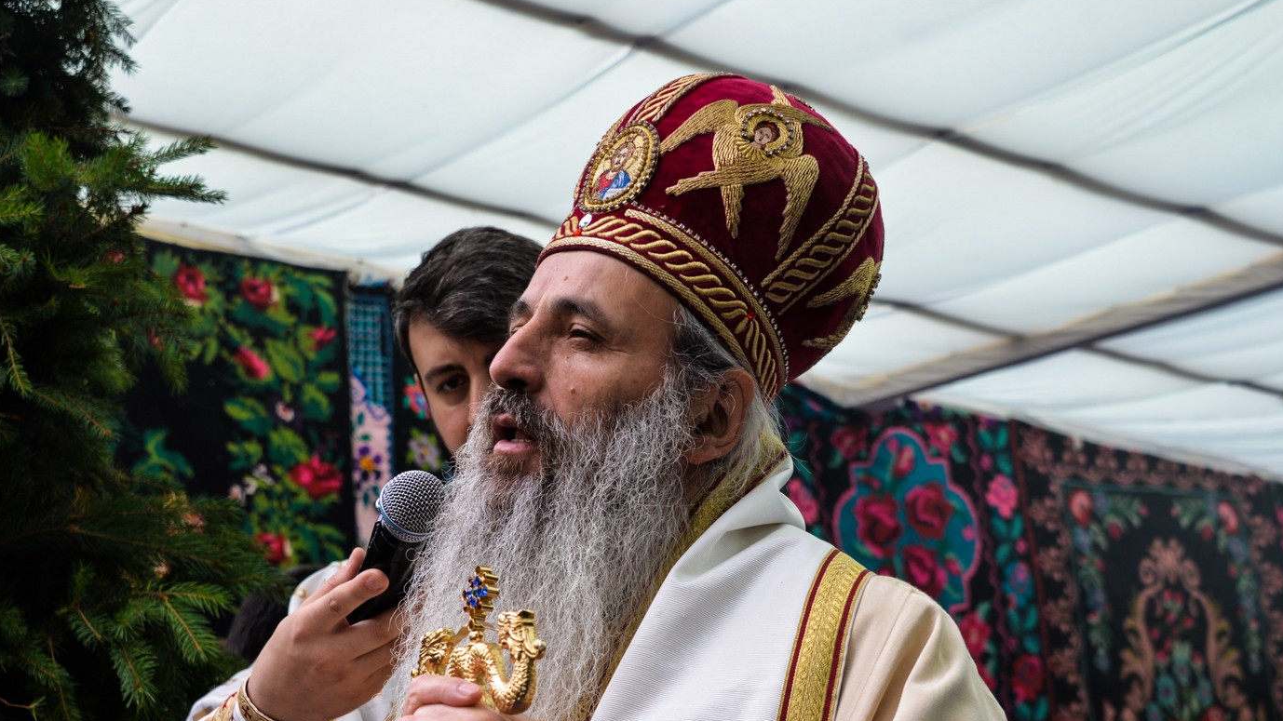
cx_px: 559
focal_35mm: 64
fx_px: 2177
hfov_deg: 32.8
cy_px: 542
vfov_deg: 18.7
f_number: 5.6
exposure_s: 1/125
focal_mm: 44
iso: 200
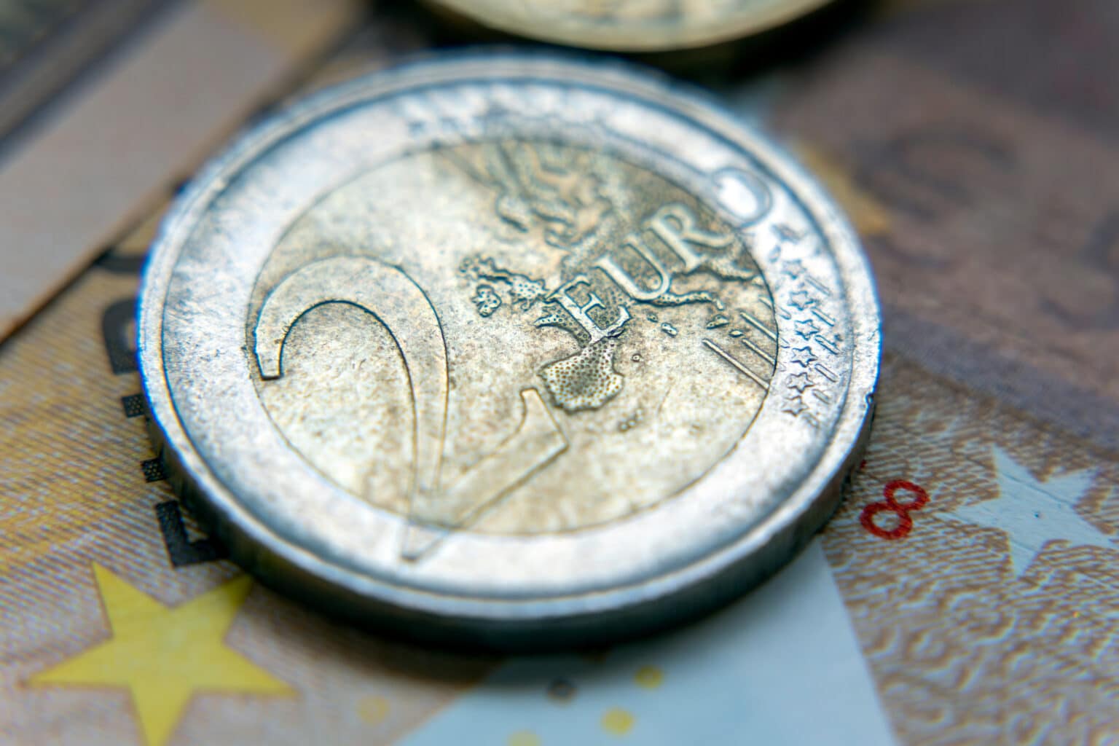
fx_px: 2331
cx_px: 560
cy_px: 373
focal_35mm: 75
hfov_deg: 27.0
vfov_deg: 18.2
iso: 800
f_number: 6.3
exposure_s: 1/160
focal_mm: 50
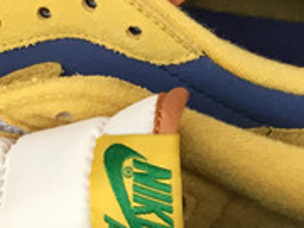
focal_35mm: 155
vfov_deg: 9.6
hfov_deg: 12.7
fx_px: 1361
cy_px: 117
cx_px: 57
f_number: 2.4
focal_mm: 3.3
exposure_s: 1/33
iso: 40
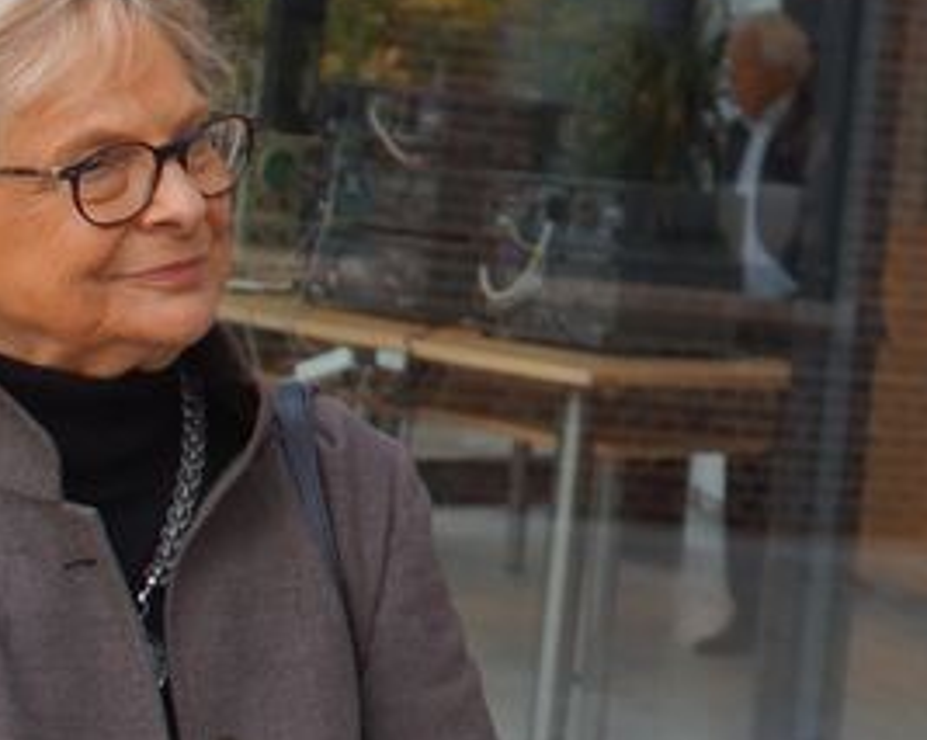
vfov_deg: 15.8
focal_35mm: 95
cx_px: 944
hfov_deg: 19.6
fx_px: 2604
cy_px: -9
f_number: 4
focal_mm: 18
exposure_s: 1/160
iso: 500
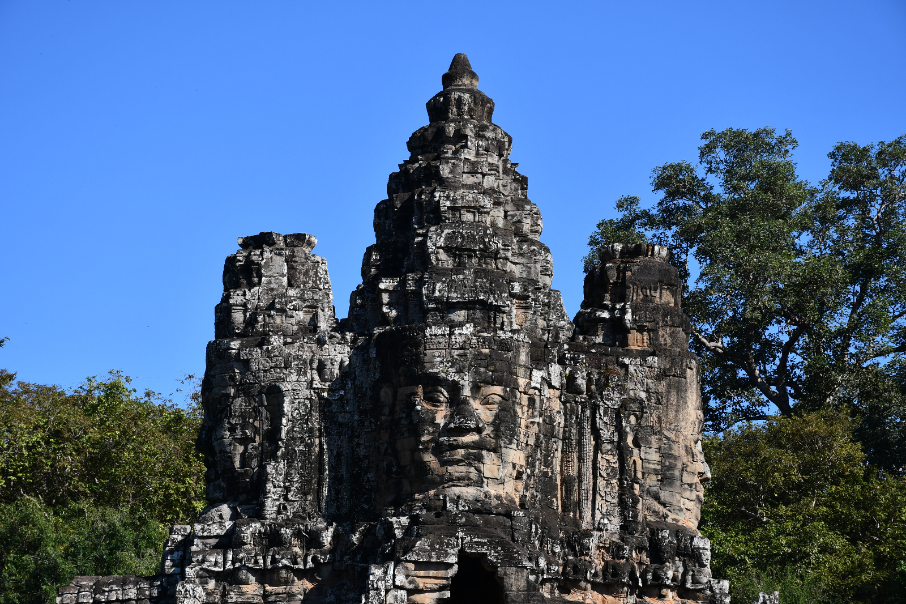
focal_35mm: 112
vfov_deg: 12.2
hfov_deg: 18.3
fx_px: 2818
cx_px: 453
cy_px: 302
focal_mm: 75
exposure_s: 1/320
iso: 100
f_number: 9
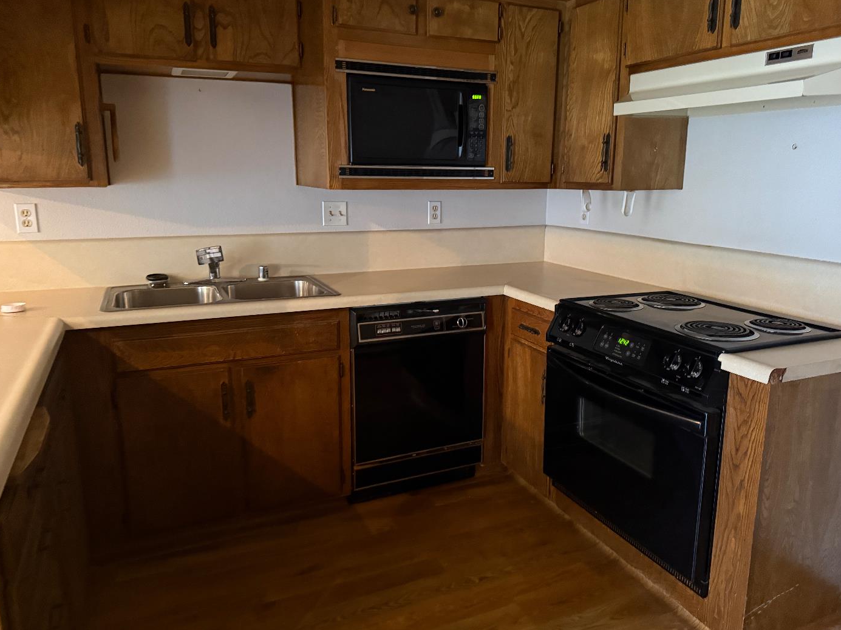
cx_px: 439
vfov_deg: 53.0
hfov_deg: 67.3
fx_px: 632
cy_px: 297
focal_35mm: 26
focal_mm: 6.76
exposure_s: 1/30
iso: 800
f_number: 1.78
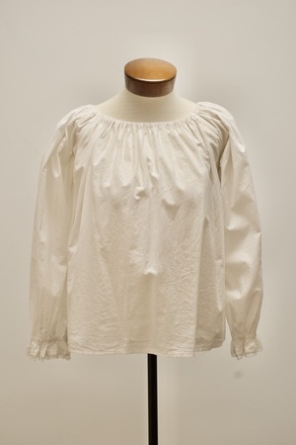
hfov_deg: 16.3
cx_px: 148
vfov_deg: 24.2
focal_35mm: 84
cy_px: 222
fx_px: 1036
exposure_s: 1/125
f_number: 8
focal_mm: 56
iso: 1600
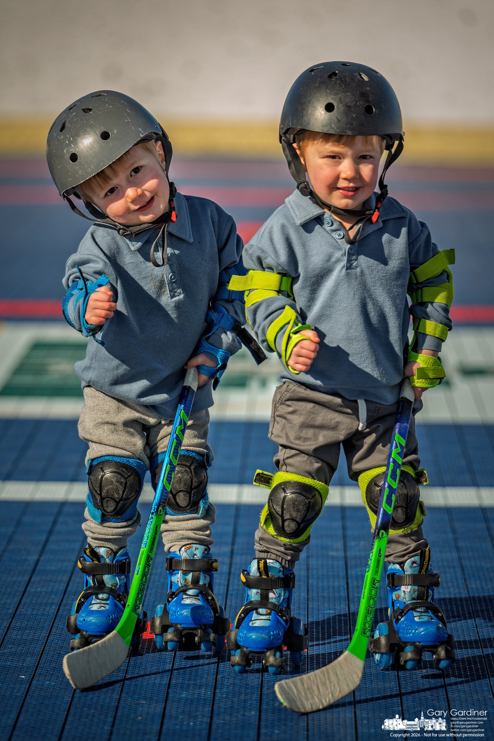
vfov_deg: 11.4
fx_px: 3704
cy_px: 370
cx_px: 247
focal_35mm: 180
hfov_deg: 7.6
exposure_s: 1/3200
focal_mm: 180
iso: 200
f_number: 2.8
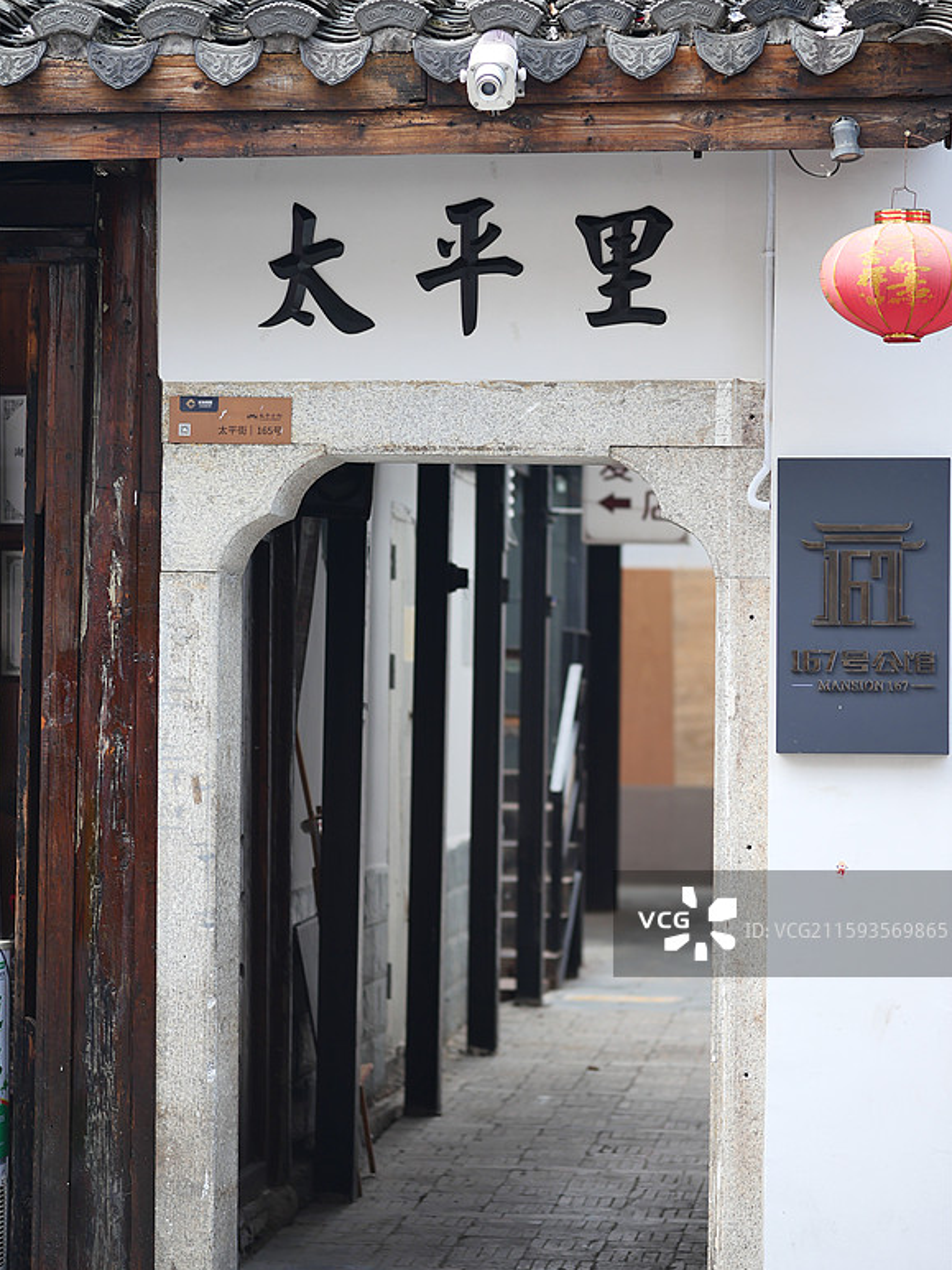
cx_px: 487
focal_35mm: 116
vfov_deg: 17.0
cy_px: 615
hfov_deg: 12.8
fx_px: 4254
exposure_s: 1/500
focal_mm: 56
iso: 100
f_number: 1.6
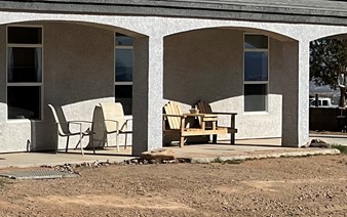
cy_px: 97
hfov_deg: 19.9
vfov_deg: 14.1
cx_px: -143
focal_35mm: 93
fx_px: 880
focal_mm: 3
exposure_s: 1/4405
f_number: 1.8
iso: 16
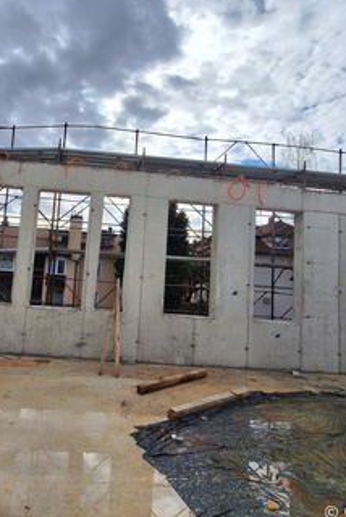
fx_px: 273
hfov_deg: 62.1
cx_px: 100
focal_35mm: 19
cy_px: 249
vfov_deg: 86.8
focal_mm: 1.74
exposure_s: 1/3077
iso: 40
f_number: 2.2
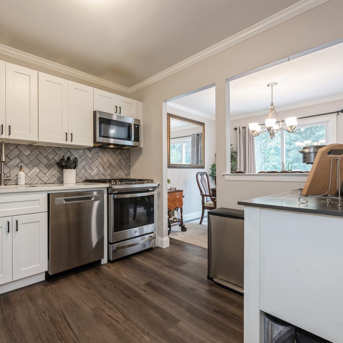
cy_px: 171
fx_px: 202
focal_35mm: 18
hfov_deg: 78.8
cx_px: 123
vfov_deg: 80.7
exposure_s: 1/3
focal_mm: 14
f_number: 11
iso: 400
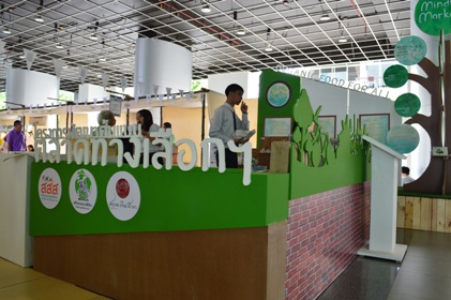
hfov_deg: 67.4
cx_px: 226
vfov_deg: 47.9
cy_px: 150
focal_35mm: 27
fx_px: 338
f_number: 7.1
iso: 400
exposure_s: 1/25
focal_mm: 18
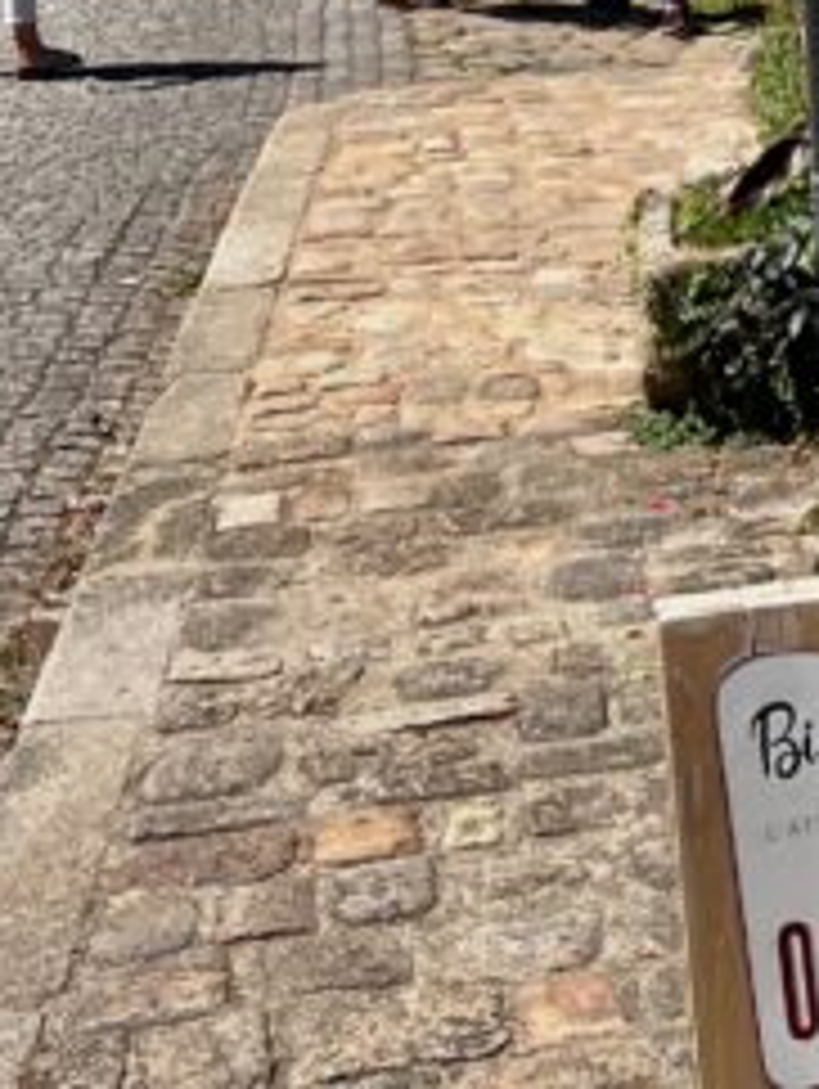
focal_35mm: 110
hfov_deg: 13.3
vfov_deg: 15.4
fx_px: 3464
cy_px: -855
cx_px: 828
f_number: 1.6
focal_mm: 5.1
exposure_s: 1/3521
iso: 50
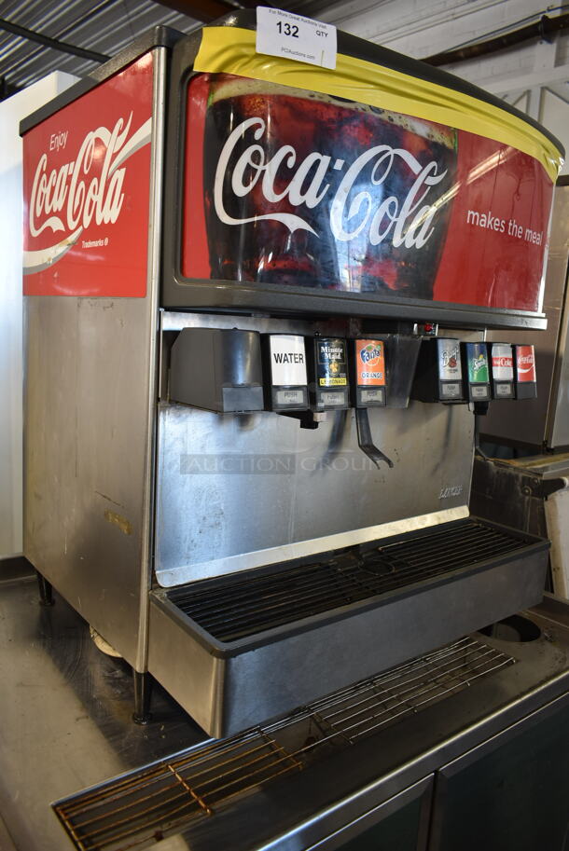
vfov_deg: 67.3
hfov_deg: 48.0
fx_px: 639
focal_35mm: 27
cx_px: 284
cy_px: 426
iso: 450
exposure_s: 1/30
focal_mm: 18
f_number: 3.5
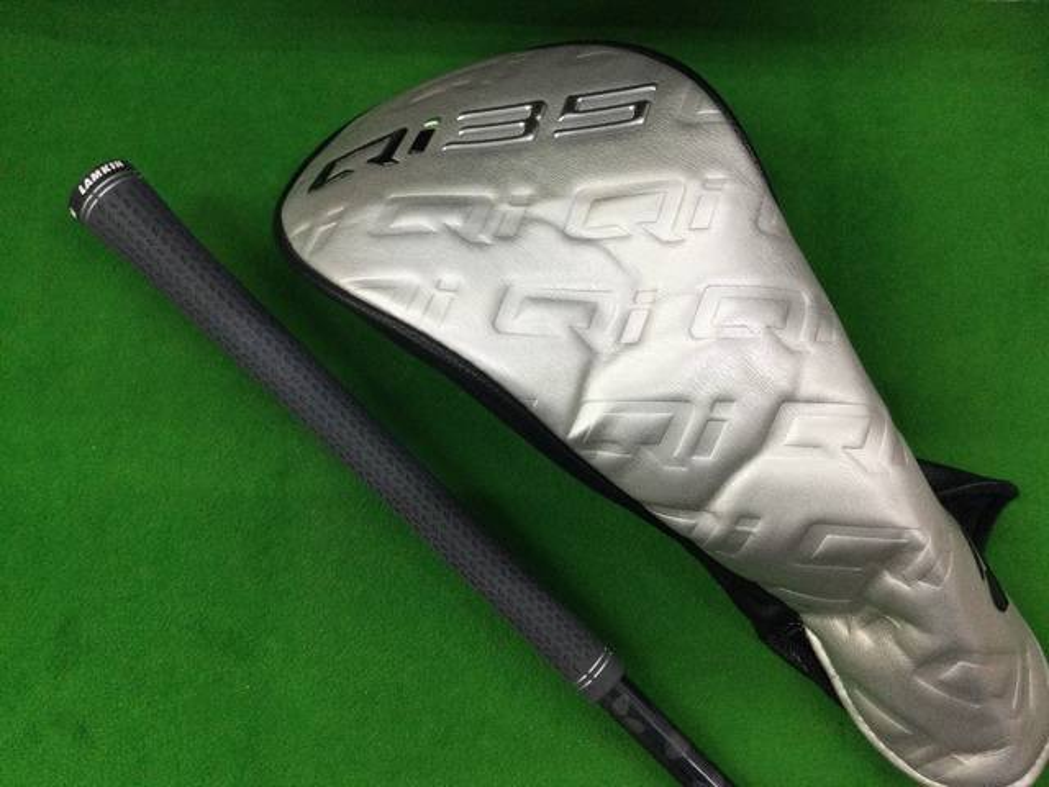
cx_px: 524
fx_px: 939
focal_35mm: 31
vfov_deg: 45.4
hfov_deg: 58.4
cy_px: 394
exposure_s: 1/30
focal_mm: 3.3
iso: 40
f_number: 2.4
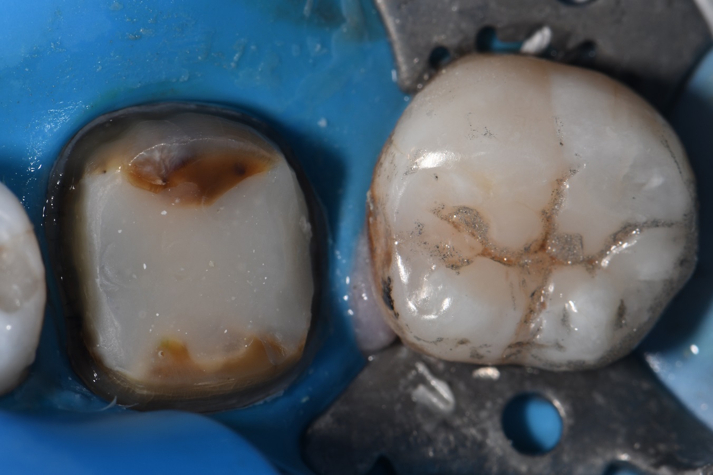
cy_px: 238
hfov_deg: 13.1
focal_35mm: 157
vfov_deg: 8.7
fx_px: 3108
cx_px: 356
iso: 200
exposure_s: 1/160
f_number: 32
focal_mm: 105
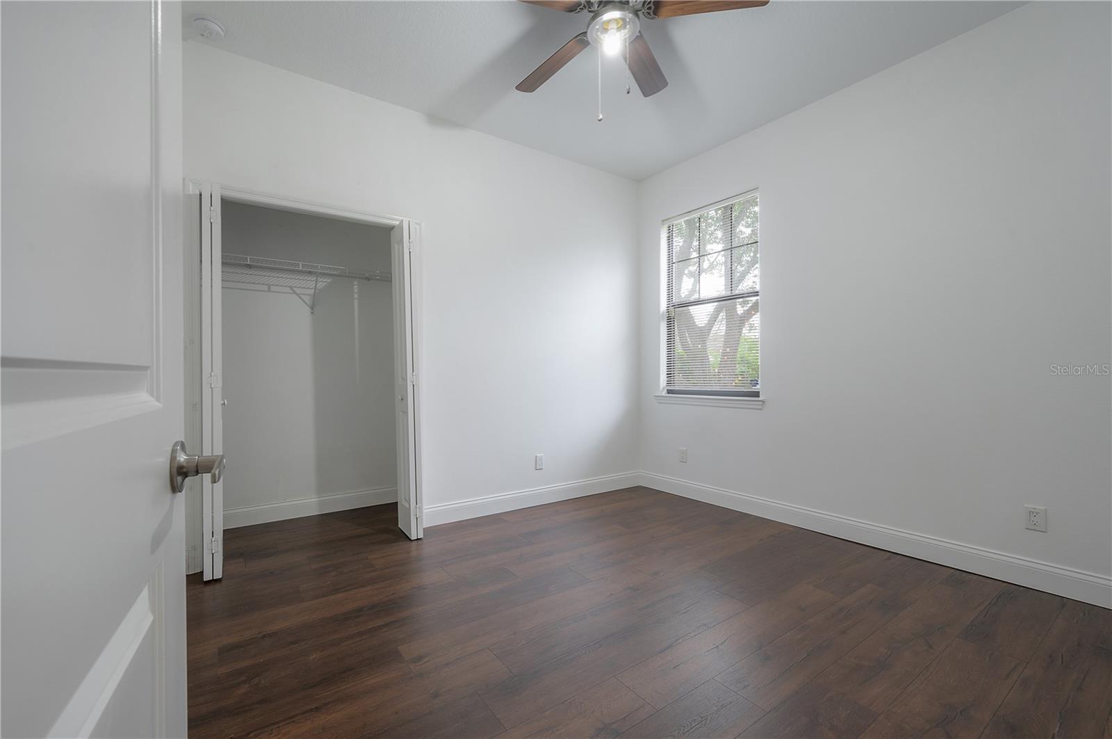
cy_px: 370
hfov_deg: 104.3
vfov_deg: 81.1
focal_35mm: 14
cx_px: 556
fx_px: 432
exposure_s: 1/15
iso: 320
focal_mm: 14
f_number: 9
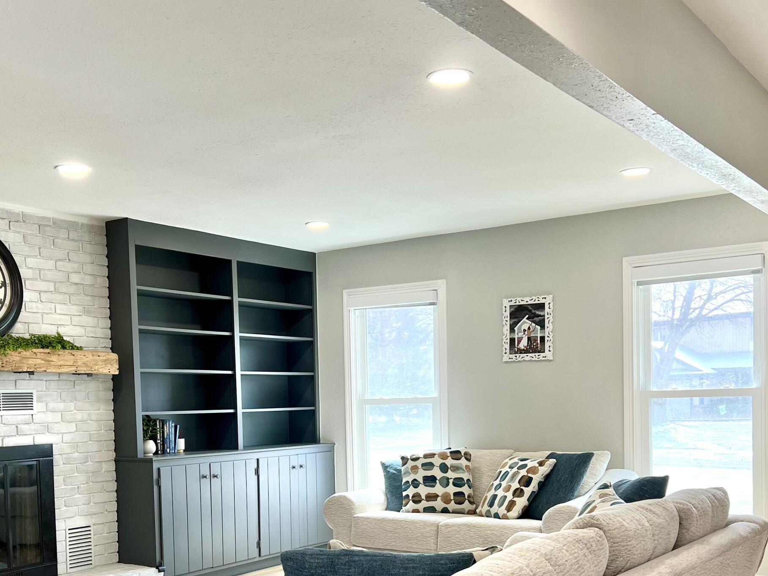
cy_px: 443
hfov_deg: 43.7
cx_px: 316
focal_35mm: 43
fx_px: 954
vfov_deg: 32.8
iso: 64
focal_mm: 5.7
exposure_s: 1/120
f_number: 1.5
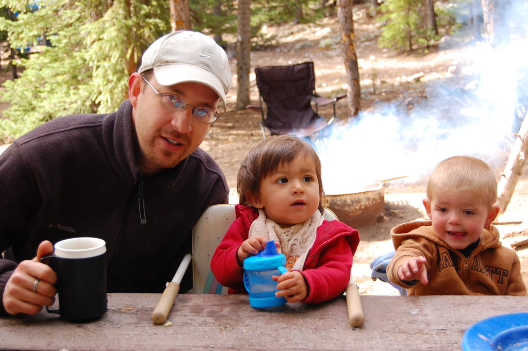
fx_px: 835
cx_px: 264
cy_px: 176
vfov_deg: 23.7
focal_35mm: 57
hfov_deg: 35.1
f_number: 5.6
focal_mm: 38
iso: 400
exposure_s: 1/125
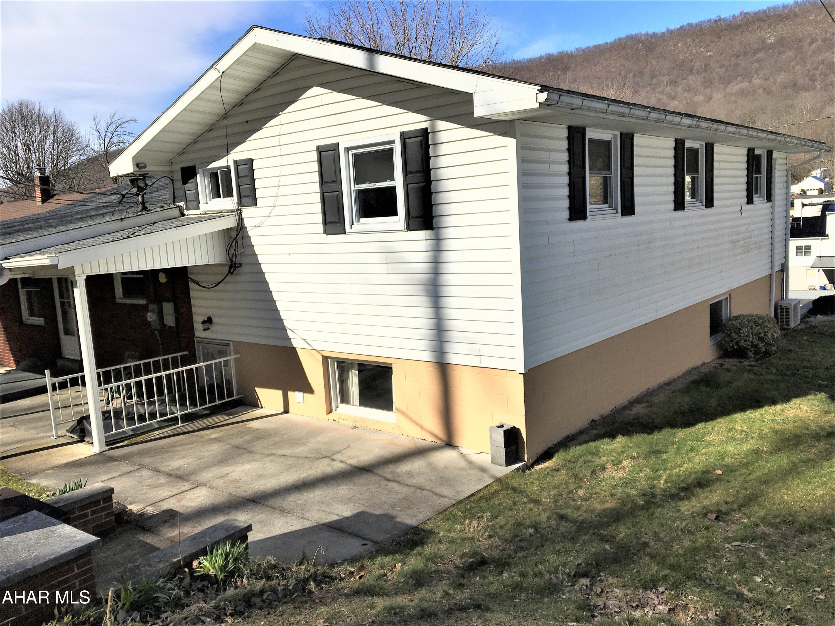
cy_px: 313
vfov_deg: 48.2
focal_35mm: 29
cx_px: 418
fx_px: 700
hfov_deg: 61.7
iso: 25
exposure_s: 1/3663
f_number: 2.2
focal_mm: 4.15
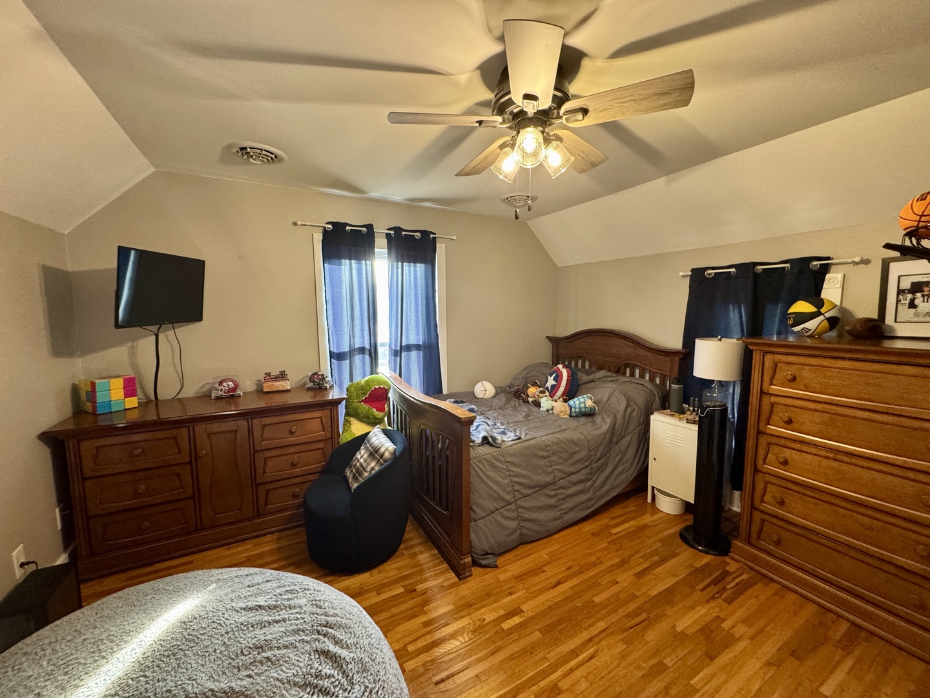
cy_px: 349
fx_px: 376
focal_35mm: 14
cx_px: 465
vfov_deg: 85.7
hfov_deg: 102.1
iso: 400
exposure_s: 1/60
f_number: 2.2
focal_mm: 2.22
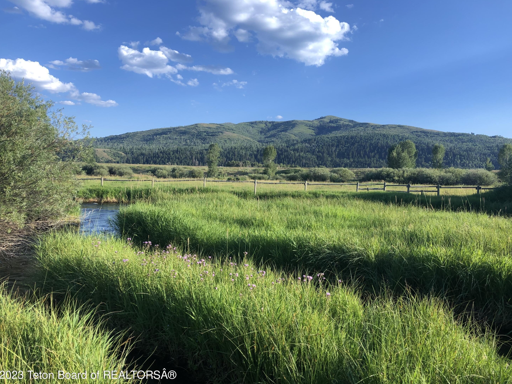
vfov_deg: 48.2
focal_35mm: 29
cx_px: 255
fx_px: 429
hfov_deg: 61.7
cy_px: 194
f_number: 1.8
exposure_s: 1/873
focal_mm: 3.99
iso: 20
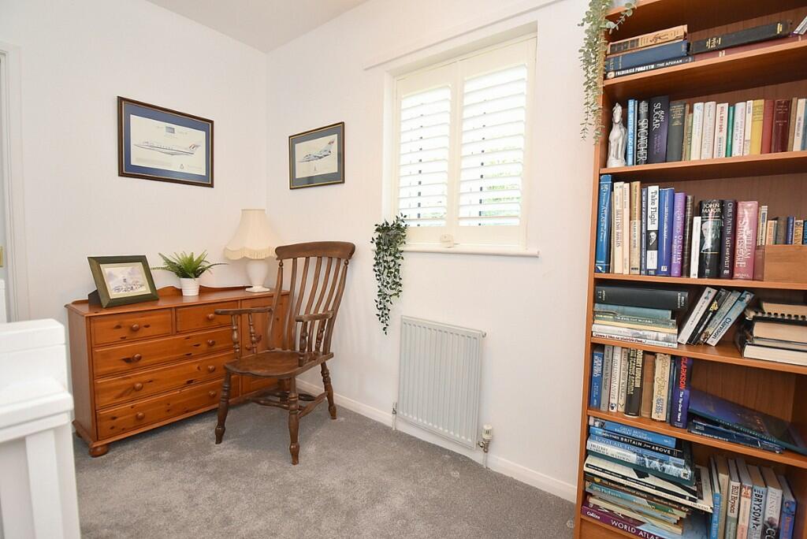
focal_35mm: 16
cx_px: 404
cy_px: 270
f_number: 4
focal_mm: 10.5
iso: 900
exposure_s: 1/125
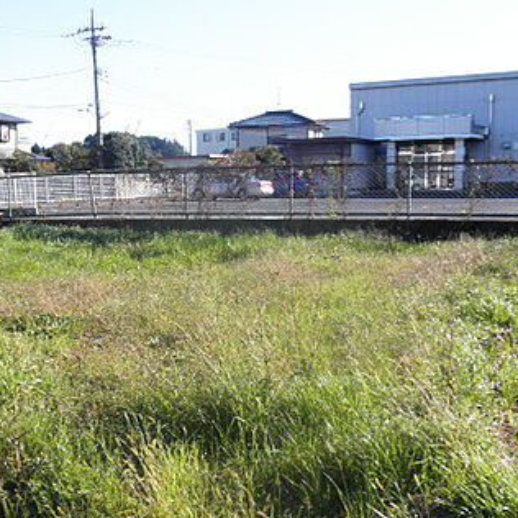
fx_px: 796
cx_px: 184
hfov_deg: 35.8
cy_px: 303
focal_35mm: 47
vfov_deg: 36.0
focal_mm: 5
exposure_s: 1/400
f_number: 3
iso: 64
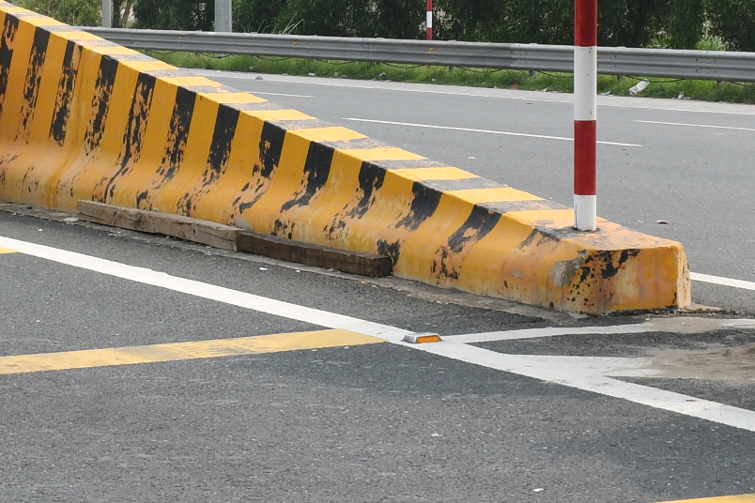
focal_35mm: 135
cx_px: 244
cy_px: -101
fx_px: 2831
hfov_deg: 15.2
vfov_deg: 10.0
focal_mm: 26
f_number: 11
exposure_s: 1/200
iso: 160
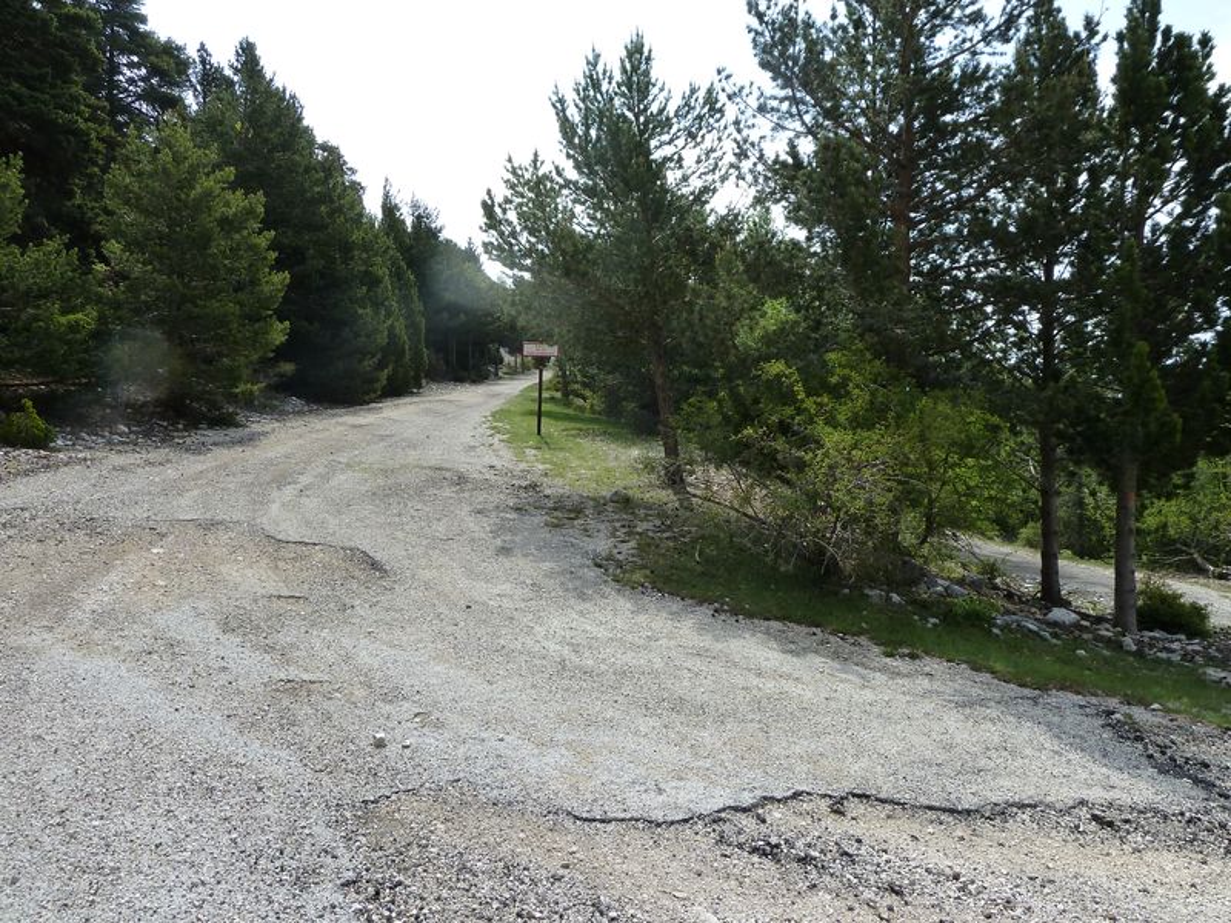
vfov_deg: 54.9
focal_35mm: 25
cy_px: 462
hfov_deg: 69.4
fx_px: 889
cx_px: 616
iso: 125
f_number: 5
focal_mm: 4.1
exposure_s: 1/400
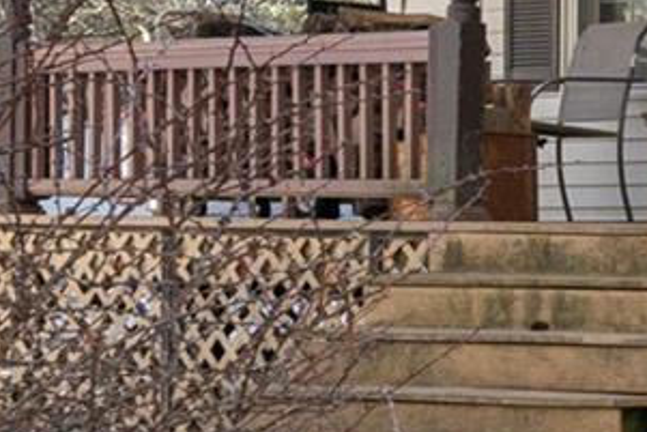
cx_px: 1700
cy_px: -134
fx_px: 2445
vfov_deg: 9.9
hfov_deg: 11.5
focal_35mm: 136
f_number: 8
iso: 200
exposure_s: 1/100
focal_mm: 20
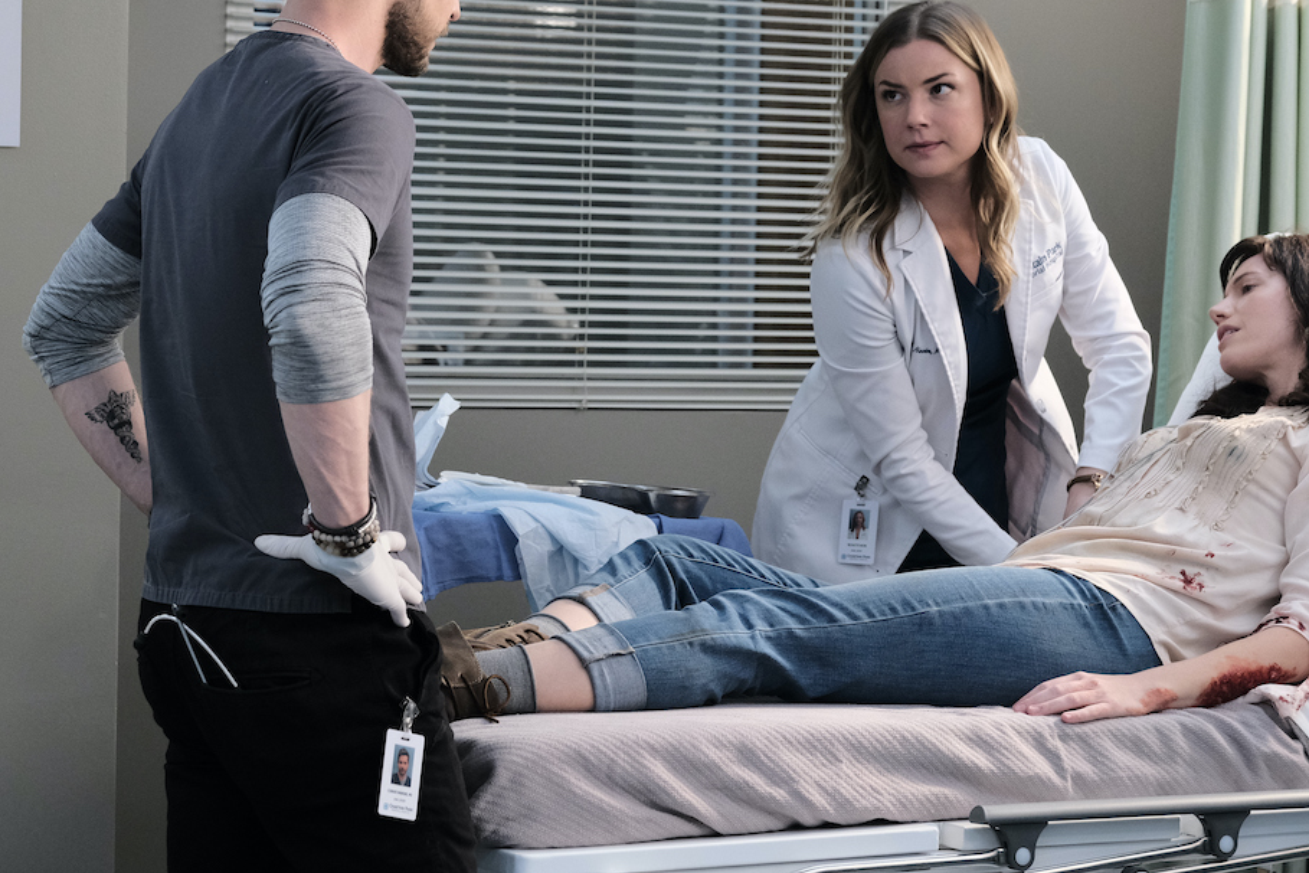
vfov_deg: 13.3
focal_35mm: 103
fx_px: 3745
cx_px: 685
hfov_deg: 19.8
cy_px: 352
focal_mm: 52
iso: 3200
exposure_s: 1/200
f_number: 4.5
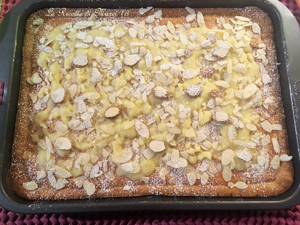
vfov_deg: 48.2
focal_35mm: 29
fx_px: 251
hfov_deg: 61.7
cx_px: 150
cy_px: 112
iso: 200
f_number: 2.2
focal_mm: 4.15
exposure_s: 1/25
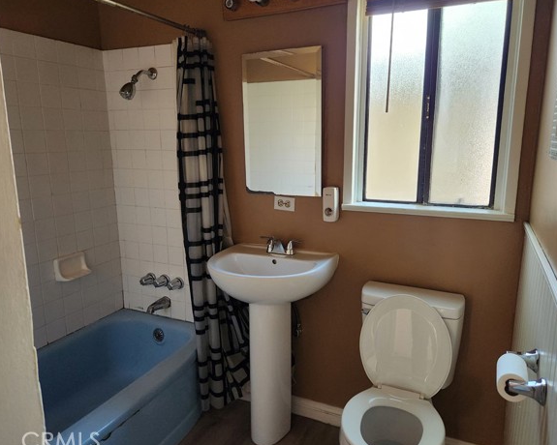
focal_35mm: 25
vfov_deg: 56.8
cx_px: 290
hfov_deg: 68.1
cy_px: 222
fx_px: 412
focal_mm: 5.4
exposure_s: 1/120
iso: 500
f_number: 1.8
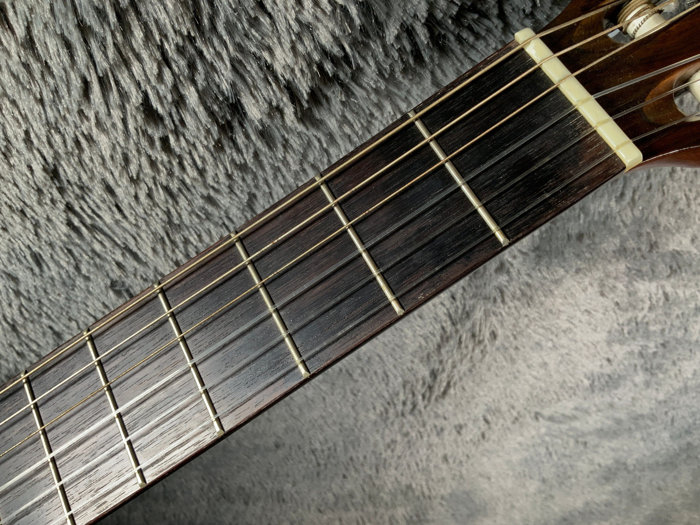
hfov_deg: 61.7
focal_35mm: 29
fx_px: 586
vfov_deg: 48.2
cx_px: 350
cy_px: 262
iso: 64
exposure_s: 1/104
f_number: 1.8
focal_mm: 3
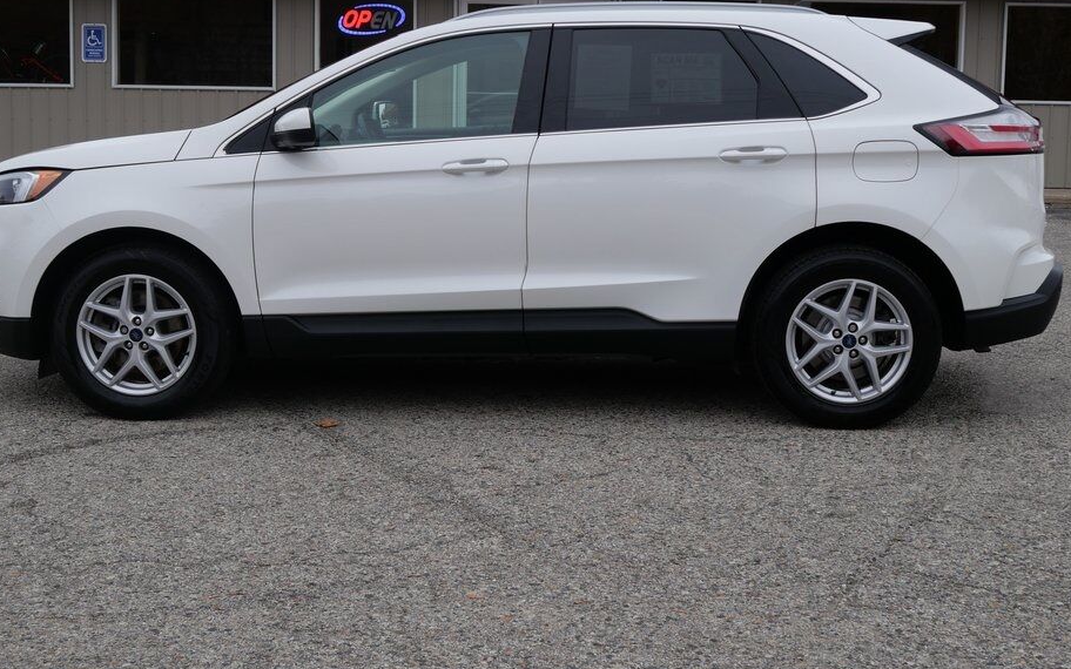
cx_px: 518
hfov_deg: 40.3
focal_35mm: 50
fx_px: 1459
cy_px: 266
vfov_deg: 25.8
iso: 200
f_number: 5.6
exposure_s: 1/160
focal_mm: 21
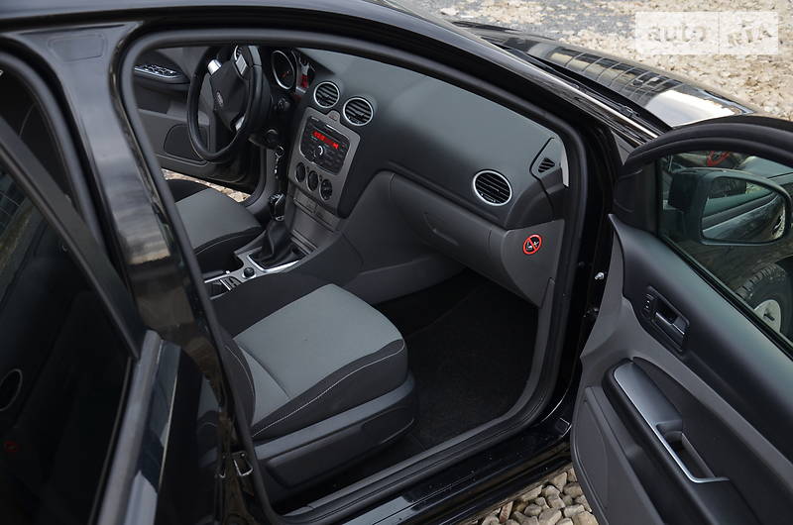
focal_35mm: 39
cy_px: 262
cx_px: 396
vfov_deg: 34.1
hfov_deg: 49.6
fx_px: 857
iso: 400
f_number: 4
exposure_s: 1/60
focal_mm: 26
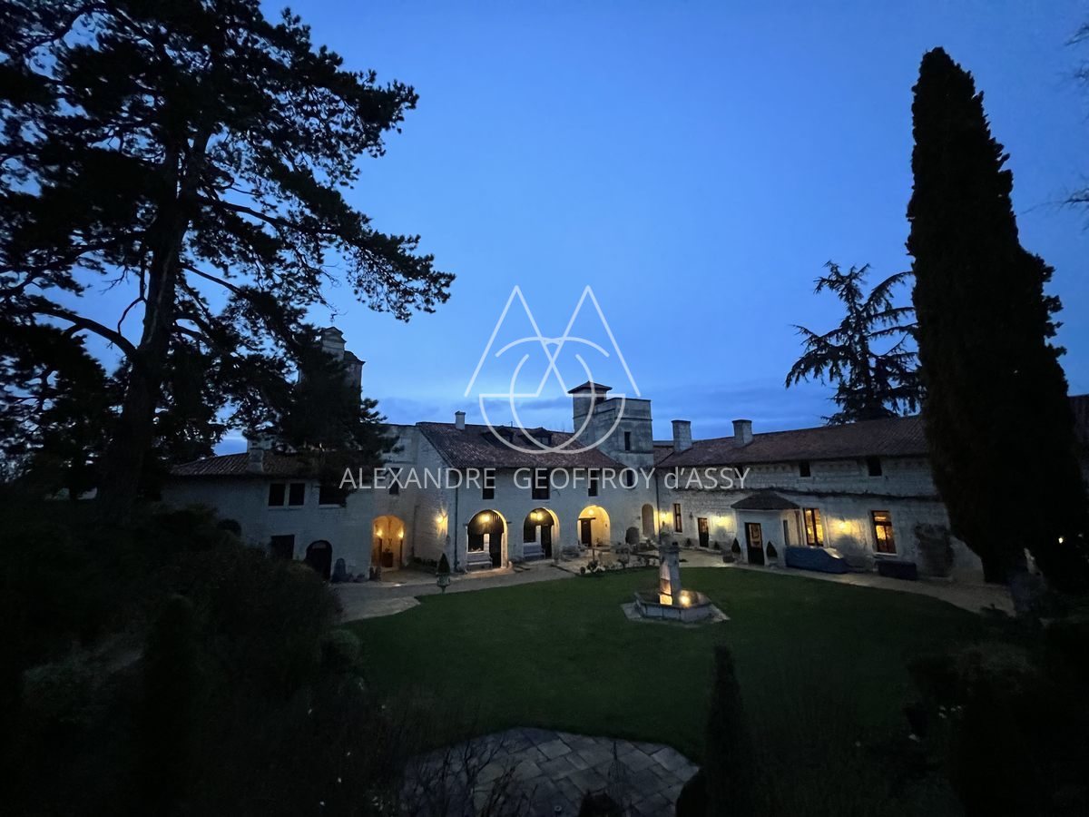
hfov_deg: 106.2
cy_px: 408
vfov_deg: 89.9
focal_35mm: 13
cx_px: 544
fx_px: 409
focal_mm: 1.57
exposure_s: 1/50
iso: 800
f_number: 1.8
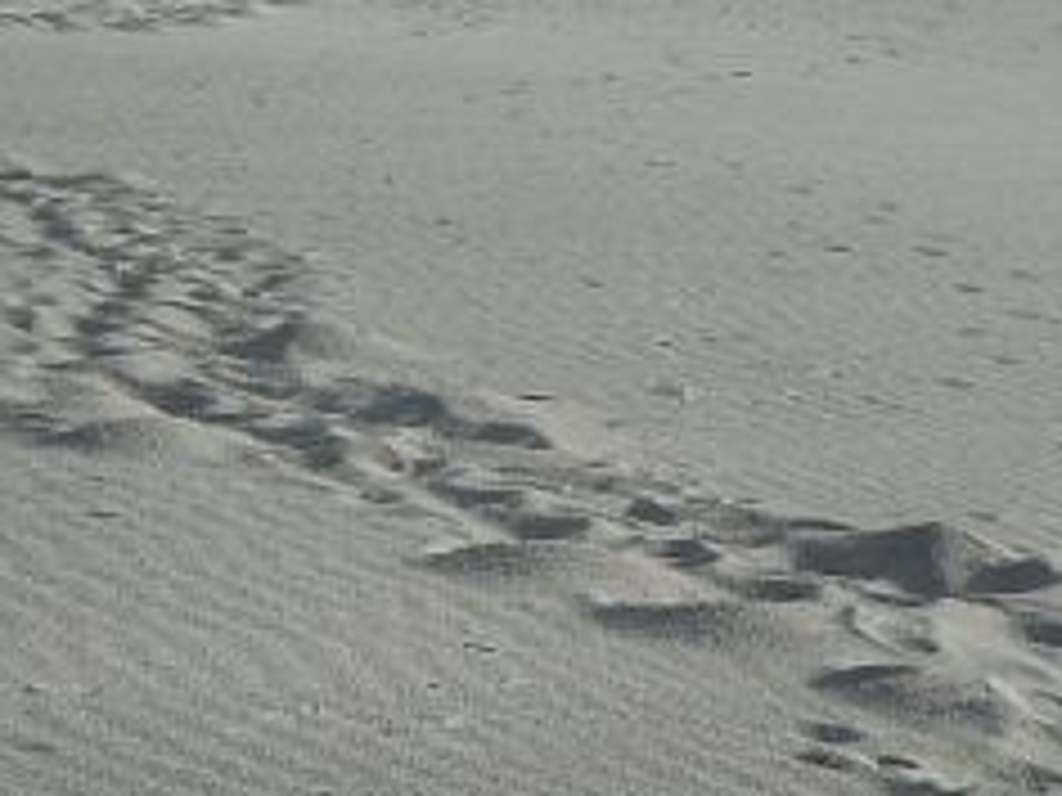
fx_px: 5185
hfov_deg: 11.7
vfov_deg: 8.8
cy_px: 396
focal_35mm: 169
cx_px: 392
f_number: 4.5
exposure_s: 1/500
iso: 125
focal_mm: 14.1
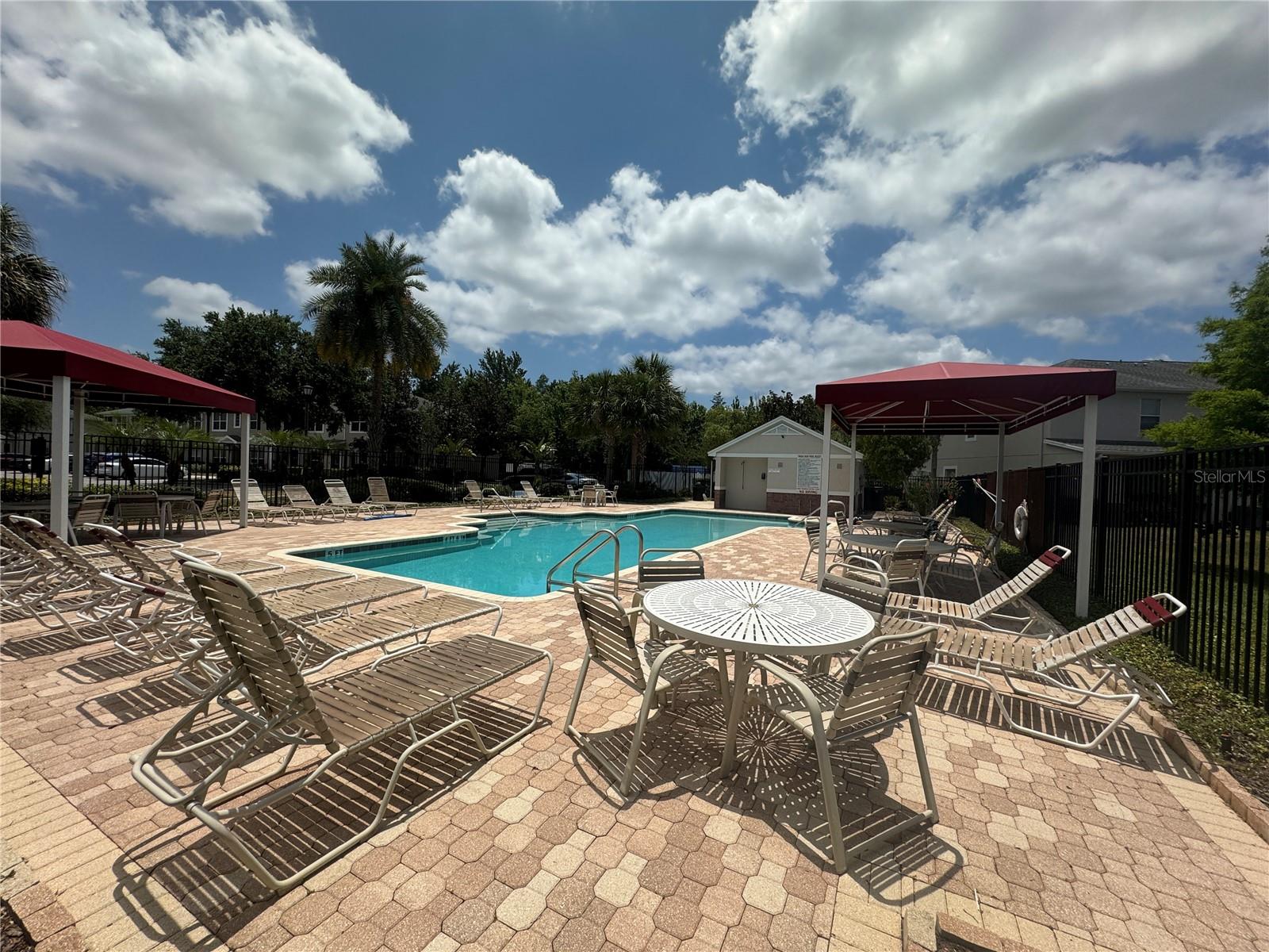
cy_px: 476
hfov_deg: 102.1
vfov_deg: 85.7
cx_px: 634
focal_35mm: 14
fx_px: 513
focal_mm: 2.22
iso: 50
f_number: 2.2
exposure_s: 1/4630
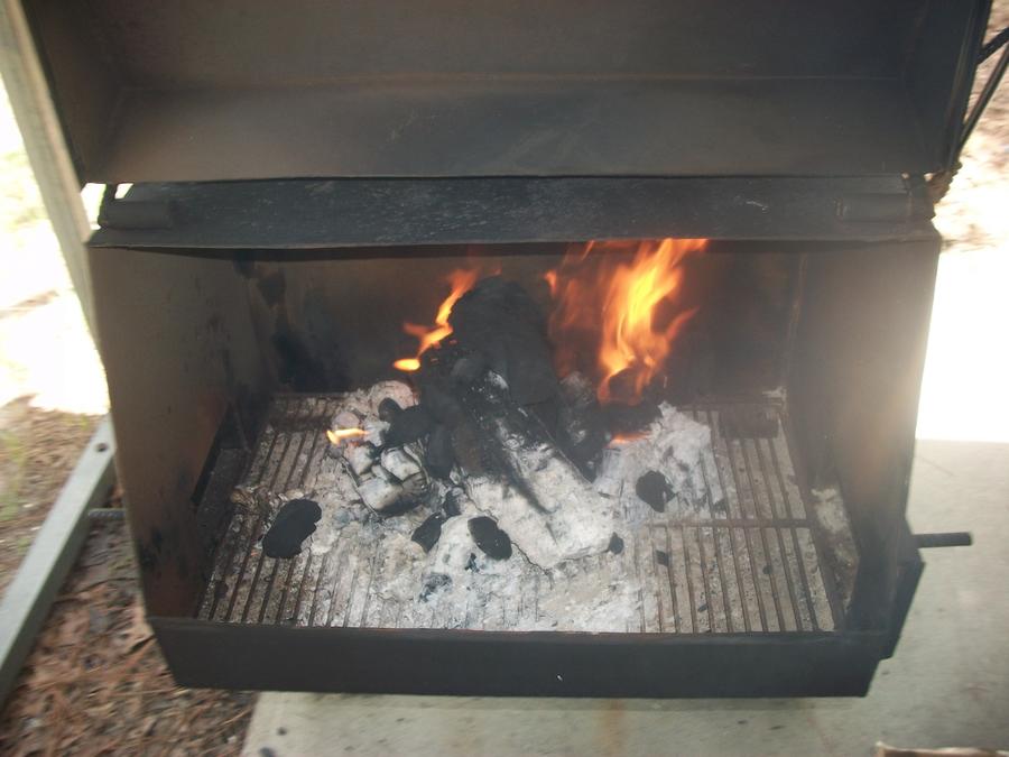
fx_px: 933
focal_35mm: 32
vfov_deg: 44.2
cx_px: 504
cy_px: 378
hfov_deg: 56.8
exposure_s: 1/60
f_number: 2.9
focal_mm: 5.7
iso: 80
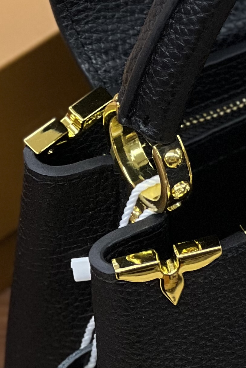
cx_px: 346
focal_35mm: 265
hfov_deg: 5.2
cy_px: 222
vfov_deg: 7.8
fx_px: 2716
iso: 160
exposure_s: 1/50
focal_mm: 9
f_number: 2.8
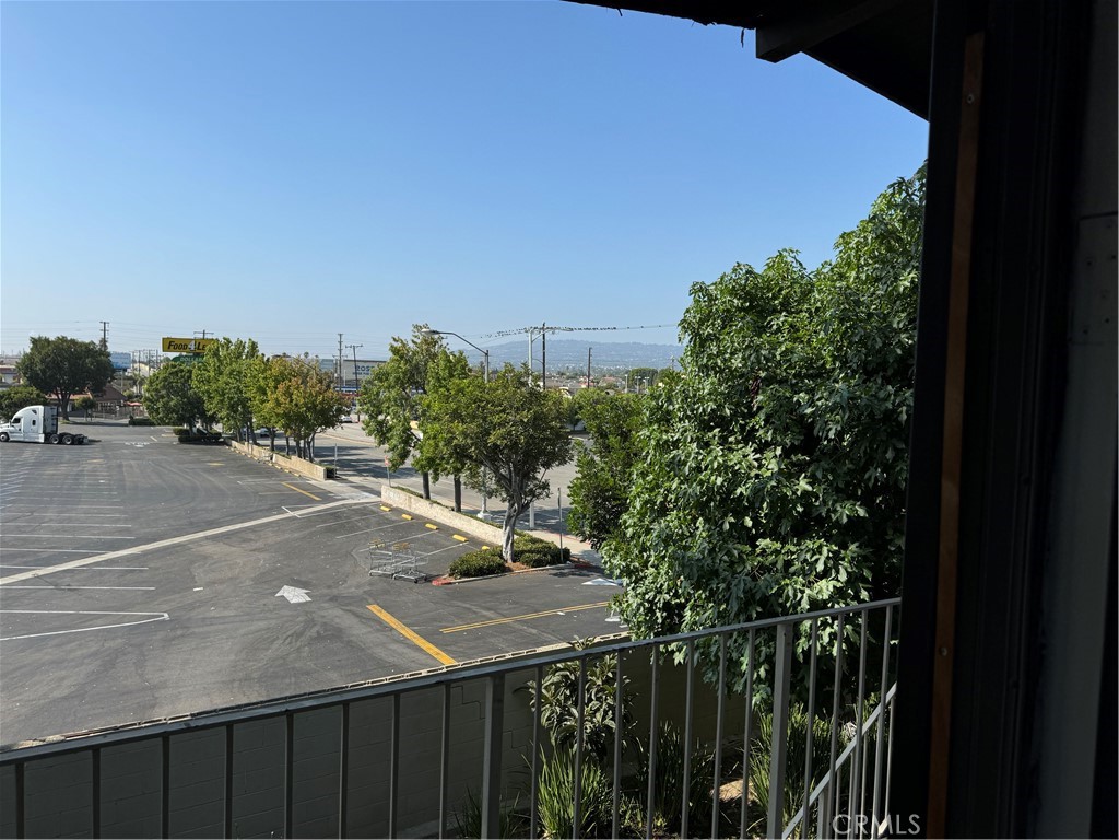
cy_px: 420
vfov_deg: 56.8
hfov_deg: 71.6
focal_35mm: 24
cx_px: 560
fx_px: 776
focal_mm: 6.76
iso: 80
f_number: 1.78
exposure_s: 1/4049
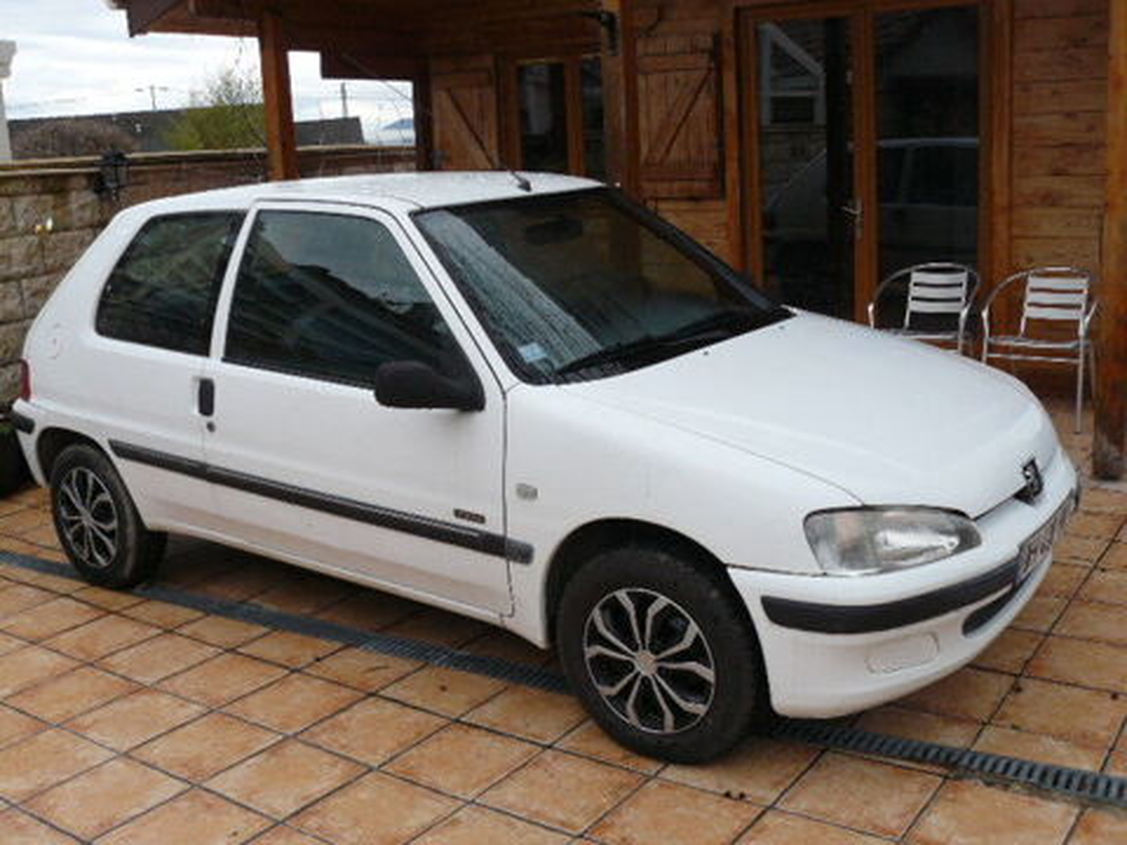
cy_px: 422
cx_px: 564
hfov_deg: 51.4
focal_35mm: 36
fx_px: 1172
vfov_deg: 39.7
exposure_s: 1/100
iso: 100
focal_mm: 6
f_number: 4
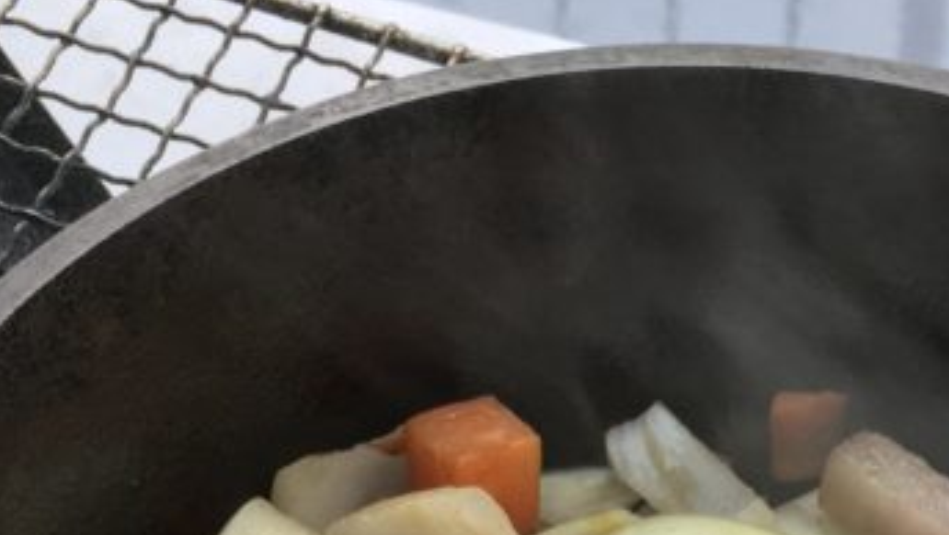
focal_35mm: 94
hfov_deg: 22.6
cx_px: 654
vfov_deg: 11.9
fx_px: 2367
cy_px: 951
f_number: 2.2
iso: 32
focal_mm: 4.15
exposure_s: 1/40
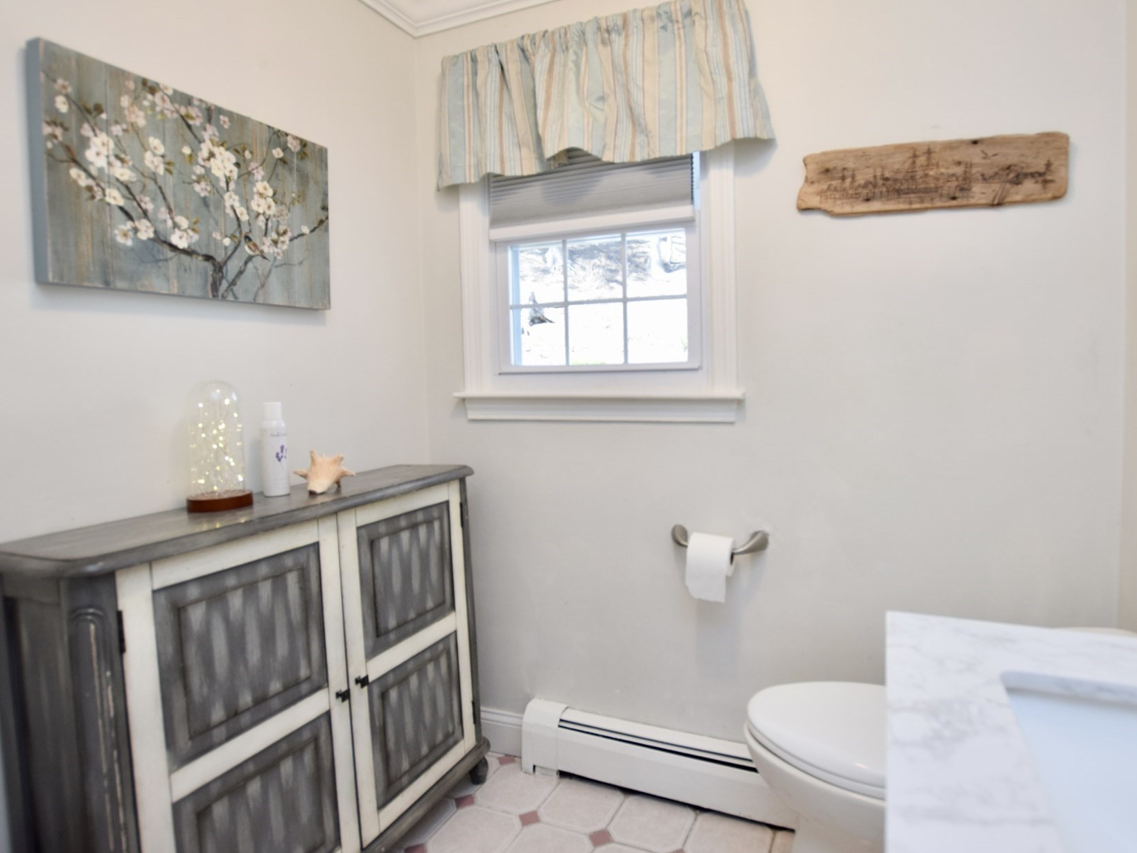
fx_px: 591
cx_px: 636
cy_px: 404
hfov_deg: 87.4
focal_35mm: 18
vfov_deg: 71.5
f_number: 4
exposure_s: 1/60
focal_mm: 10
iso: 400
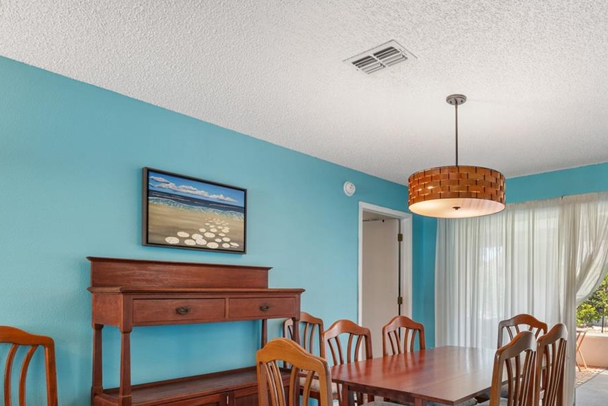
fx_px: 422
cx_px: 421
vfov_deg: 49.8
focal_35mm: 25
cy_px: 292
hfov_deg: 68.8
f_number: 9
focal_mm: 14
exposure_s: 1
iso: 250
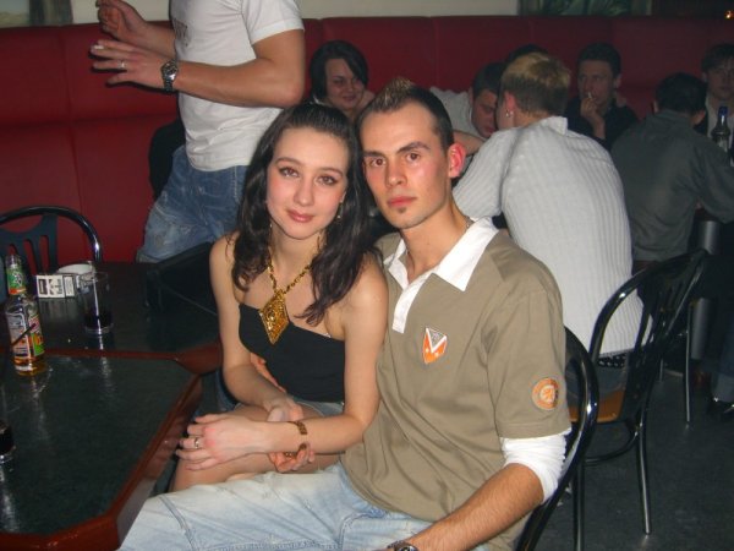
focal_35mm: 38
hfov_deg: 49.0
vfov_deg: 37.7
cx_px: 367
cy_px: 276
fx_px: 806
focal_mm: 7.9
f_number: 2.8
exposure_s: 1/60
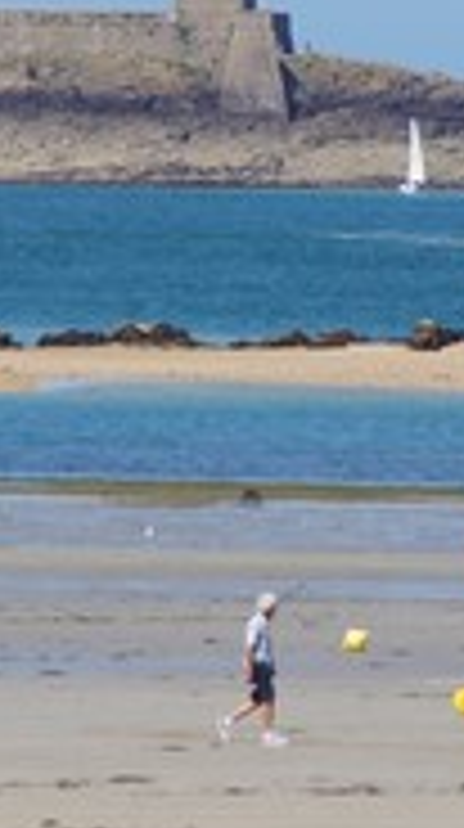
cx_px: 189
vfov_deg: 2.8
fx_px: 17255
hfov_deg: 1.5
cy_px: 205
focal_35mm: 786
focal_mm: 200
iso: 100
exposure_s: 1/320
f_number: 8
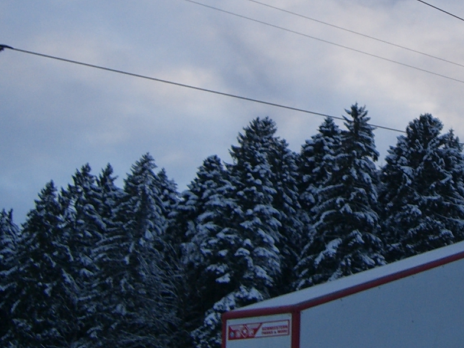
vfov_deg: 14.8
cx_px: 457
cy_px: 63
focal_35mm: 99
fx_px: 1327
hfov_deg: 19.3
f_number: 2.7
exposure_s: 1/160
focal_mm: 6.2
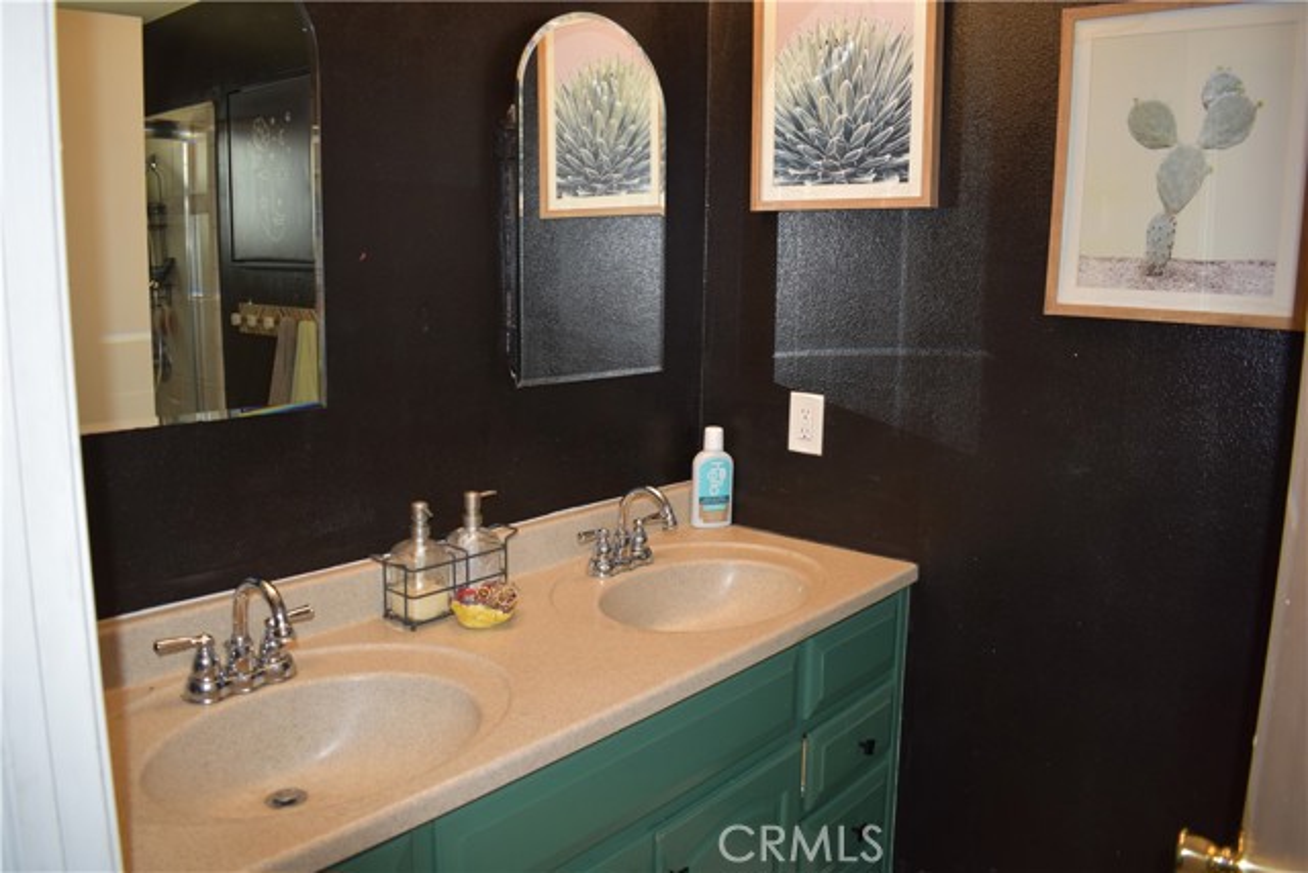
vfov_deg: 48.0
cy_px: 436
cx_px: 654
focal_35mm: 27
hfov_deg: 67.4
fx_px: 981
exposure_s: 1/30
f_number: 3.5
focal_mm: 18
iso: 280
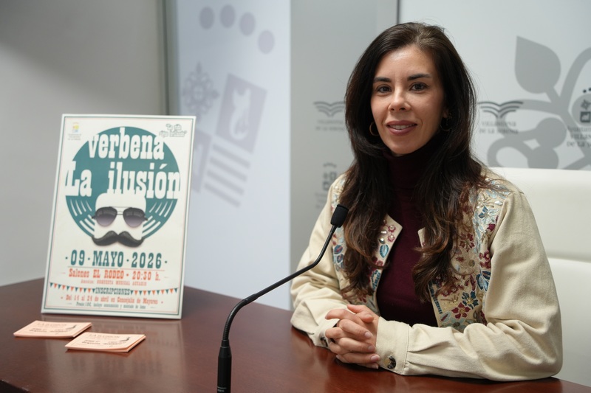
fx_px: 722
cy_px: 196
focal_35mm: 44
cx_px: 296
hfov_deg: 44.5
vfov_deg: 30.5
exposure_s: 1/160
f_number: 4
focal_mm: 44
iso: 1250
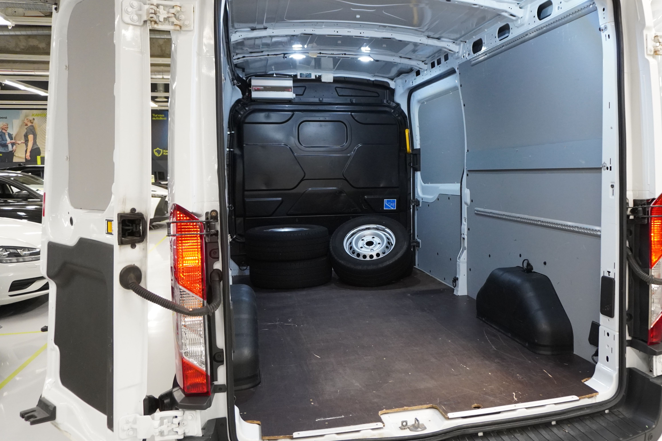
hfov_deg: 59.7
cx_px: 403
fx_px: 570
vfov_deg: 42.3
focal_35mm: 31
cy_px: 211
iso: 2000
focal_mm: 16
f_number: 3.5
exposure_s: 1/160
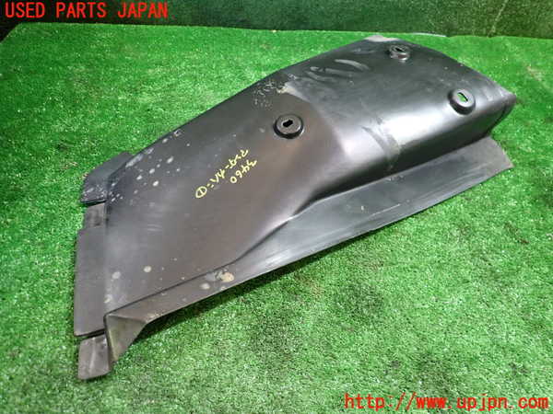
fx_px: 399
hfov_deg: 69.4
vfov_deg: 54.9
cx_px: 276
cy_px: 207
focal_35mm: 25
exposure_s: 1/30
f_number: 2
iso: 400
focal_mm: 4.5
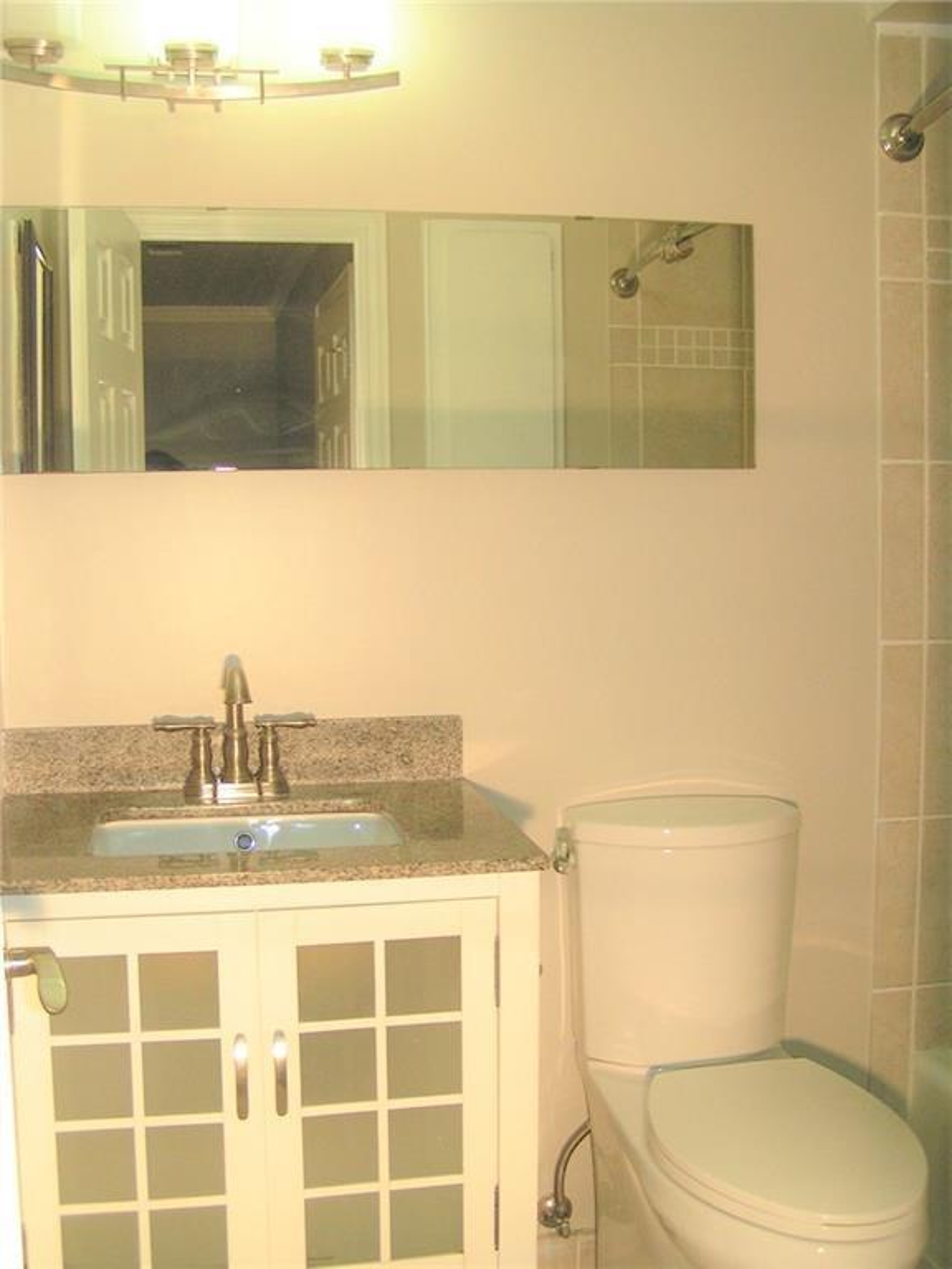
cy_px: 634
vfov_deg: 49.0
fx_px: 1393
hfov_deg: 37.7
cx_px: 476
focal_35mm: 38
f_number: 2.8
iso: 100
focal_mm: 5.8
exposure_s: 1/40
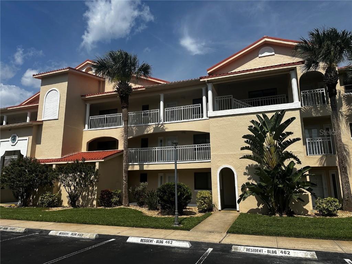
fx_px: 244
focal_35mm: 24
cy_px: 132
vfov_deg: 56.8
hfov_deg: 71.6
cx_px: 176
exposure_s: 1/8929
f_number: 1.78
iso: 80
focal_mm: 6.86
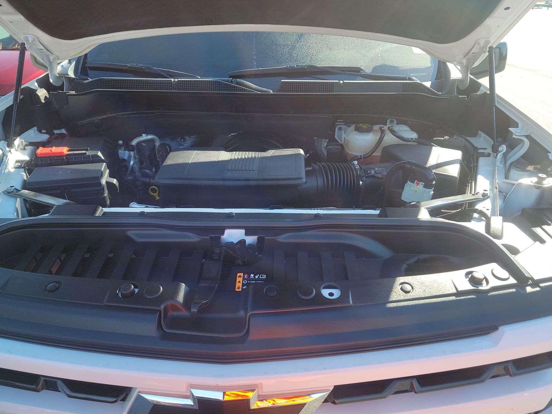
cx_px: 276
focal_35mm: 24
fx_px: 383
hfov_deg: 71.6
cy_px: 207
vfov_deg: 56.8
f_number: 1.8
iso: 50
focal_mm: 6.7
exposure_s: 1/200
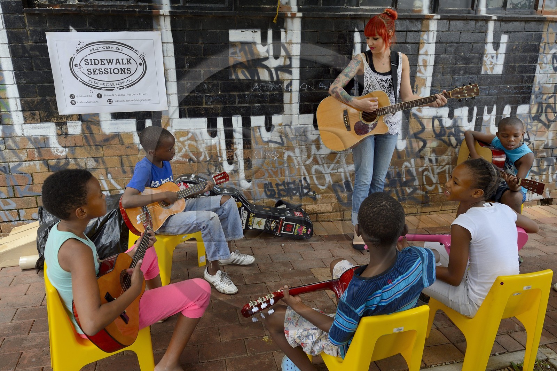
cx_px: 278
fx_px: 371
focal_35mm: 24
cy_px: 186
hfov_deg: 73.8
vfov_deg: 53.1
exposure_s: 1/160
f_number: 8
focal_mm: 24
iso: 400
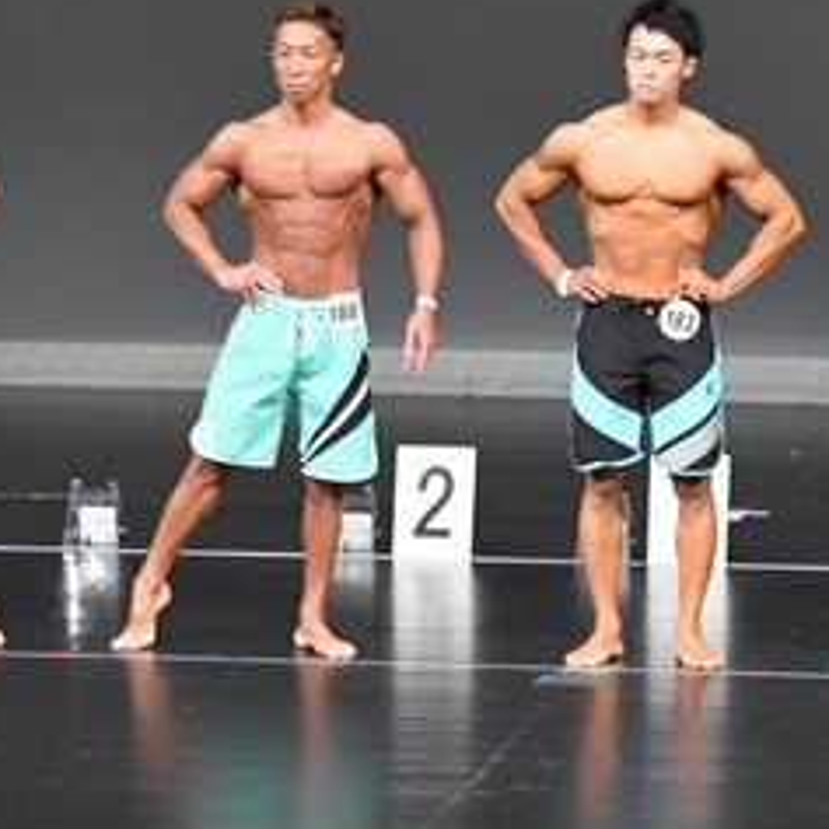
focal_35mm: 416
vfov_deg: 4.2
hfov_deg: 4.2
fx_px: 11271
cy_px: 154
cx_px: 775
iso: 5000
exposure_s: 1/400
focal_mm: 100
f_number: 5.6
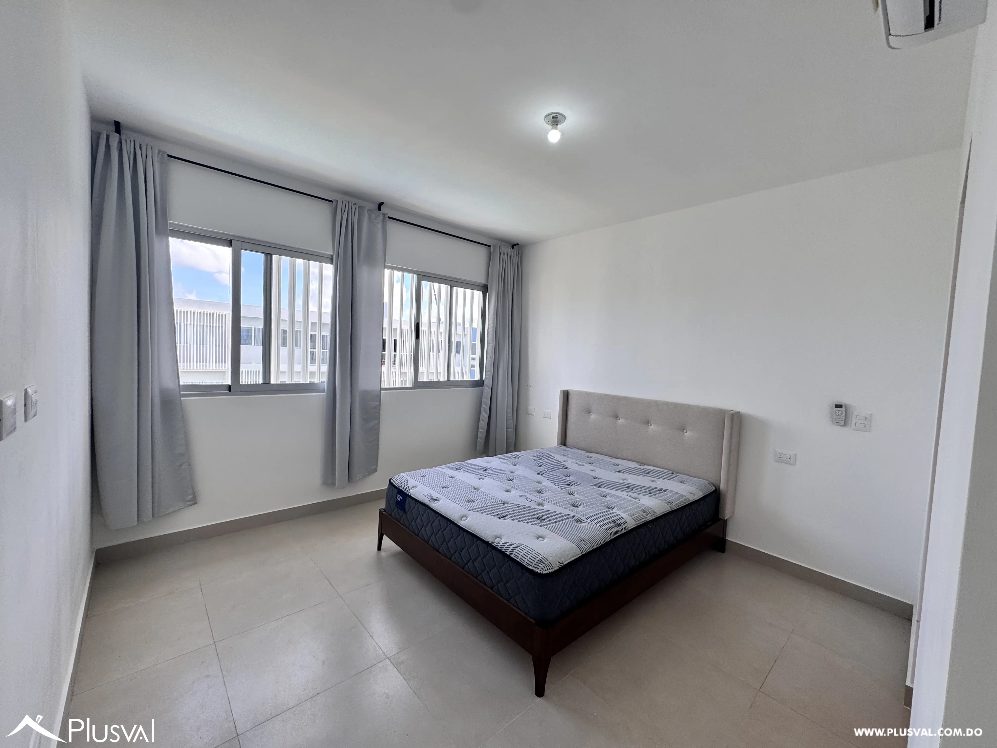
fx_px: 403
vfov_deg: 85.7
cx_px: 498
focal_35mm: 14
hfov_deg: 102.1
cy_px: 374
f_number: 2.2
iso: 40
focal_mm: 2.22
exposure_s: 1/200
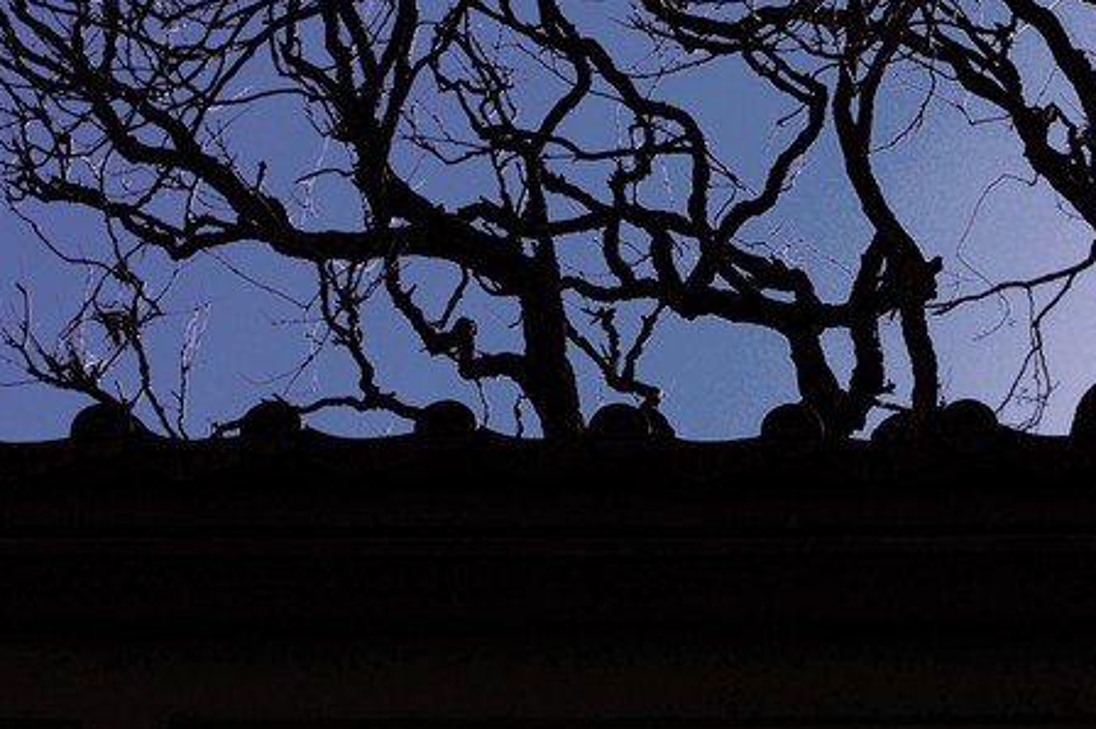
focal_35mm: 96
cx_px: 898
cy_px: -7
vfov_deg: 14.0
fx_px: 2920
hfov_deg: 21.0
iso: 200
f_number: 2.8
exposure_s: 1/2000
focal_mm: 28
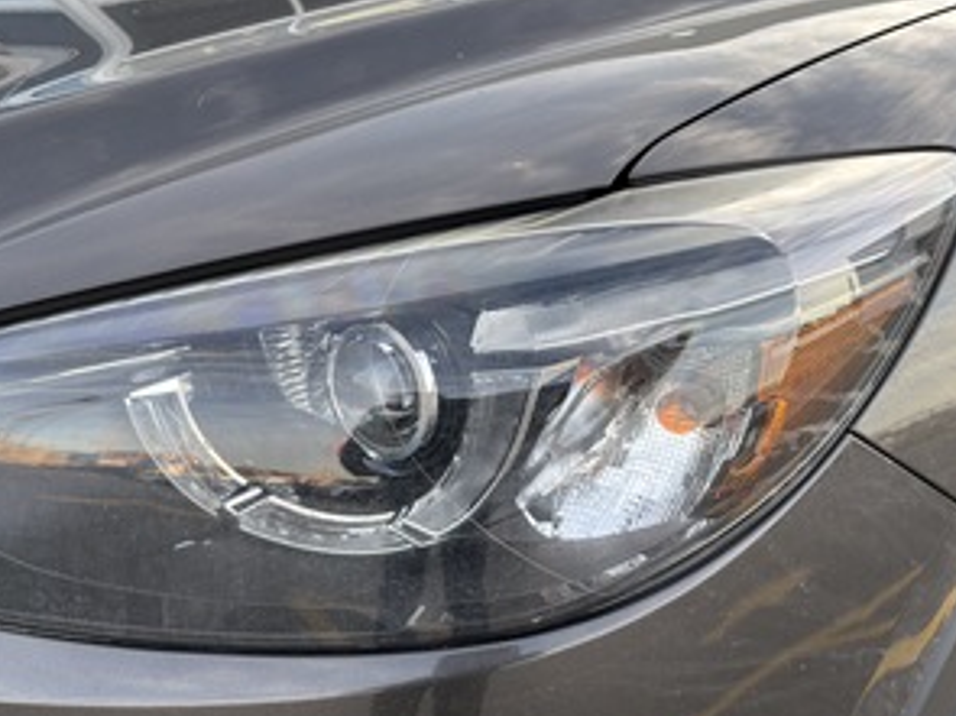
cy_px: 342
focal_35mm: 37
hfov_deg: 49.6
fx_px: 1021
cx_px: 350
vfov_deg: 38.6
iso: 40
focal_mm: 5.96
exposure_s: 1/246
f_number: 1.6
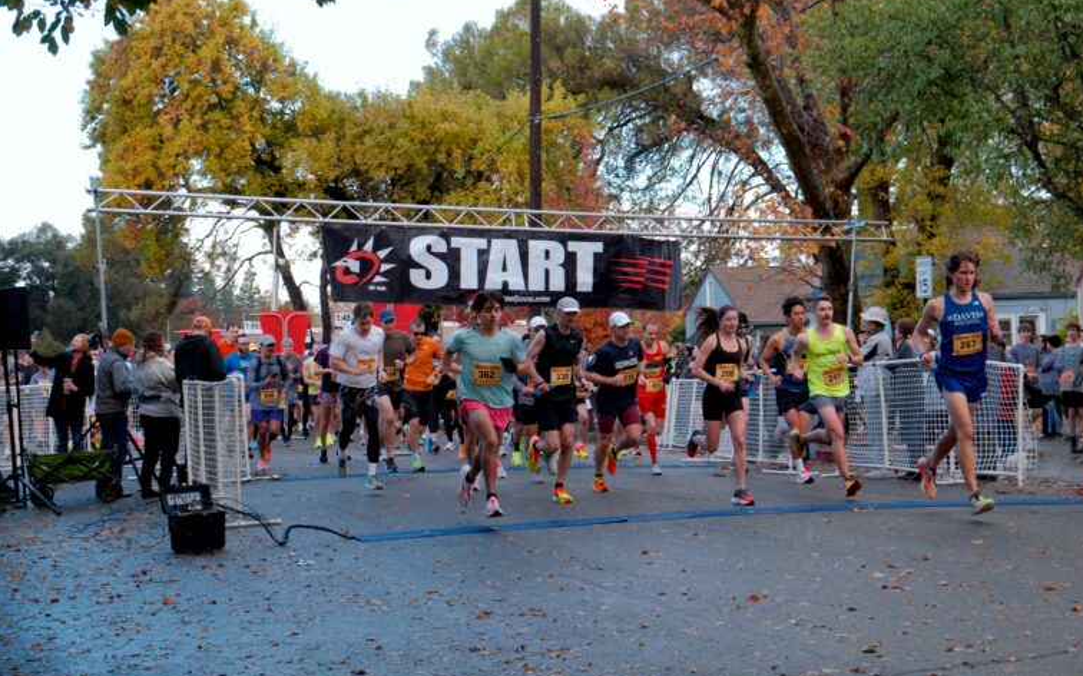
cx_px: 547
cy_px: 329
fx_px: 1711
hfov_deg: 35.1
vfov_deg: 22.3
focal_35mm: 58
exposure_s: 1/125
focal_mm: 37.4
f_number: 4.5
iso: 250
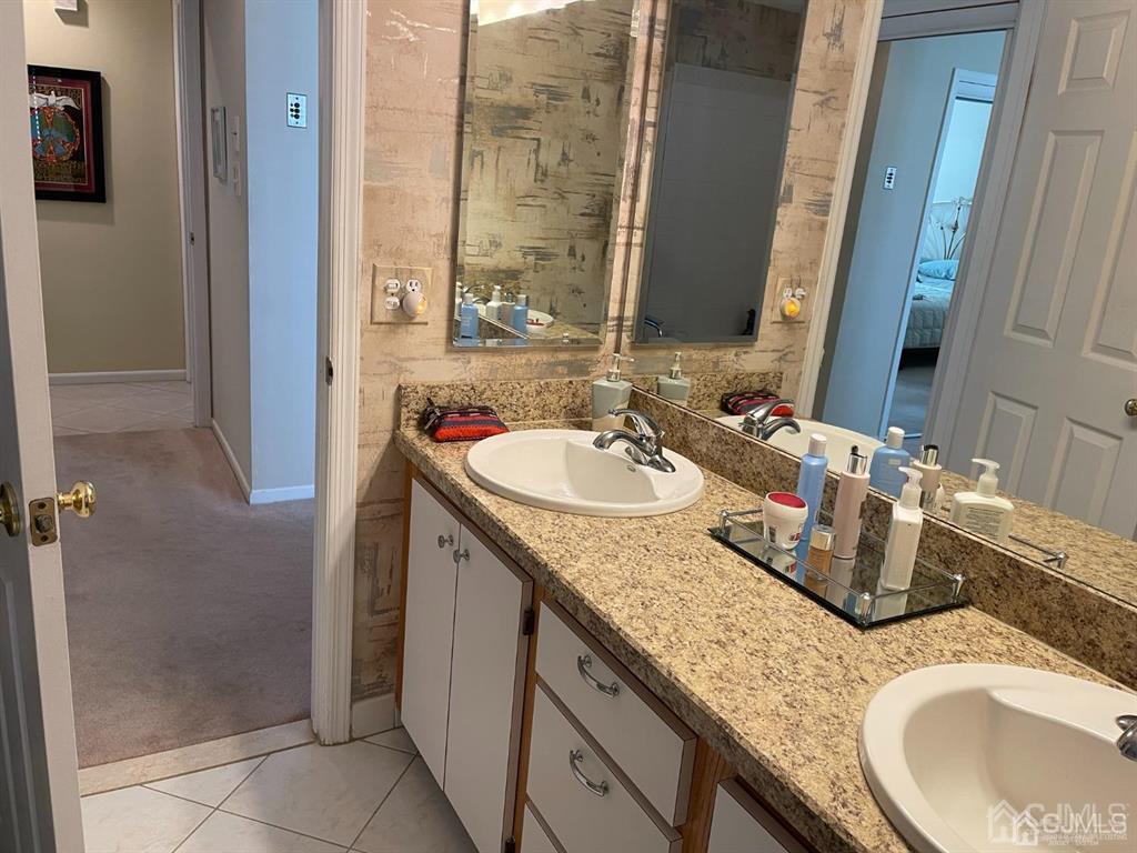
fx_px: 854
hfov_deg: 67.3
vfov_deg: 53.1
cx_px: 568
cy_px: 426
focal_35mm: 26
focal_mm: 5.1
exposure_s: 1/60
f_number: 1.6
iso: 100
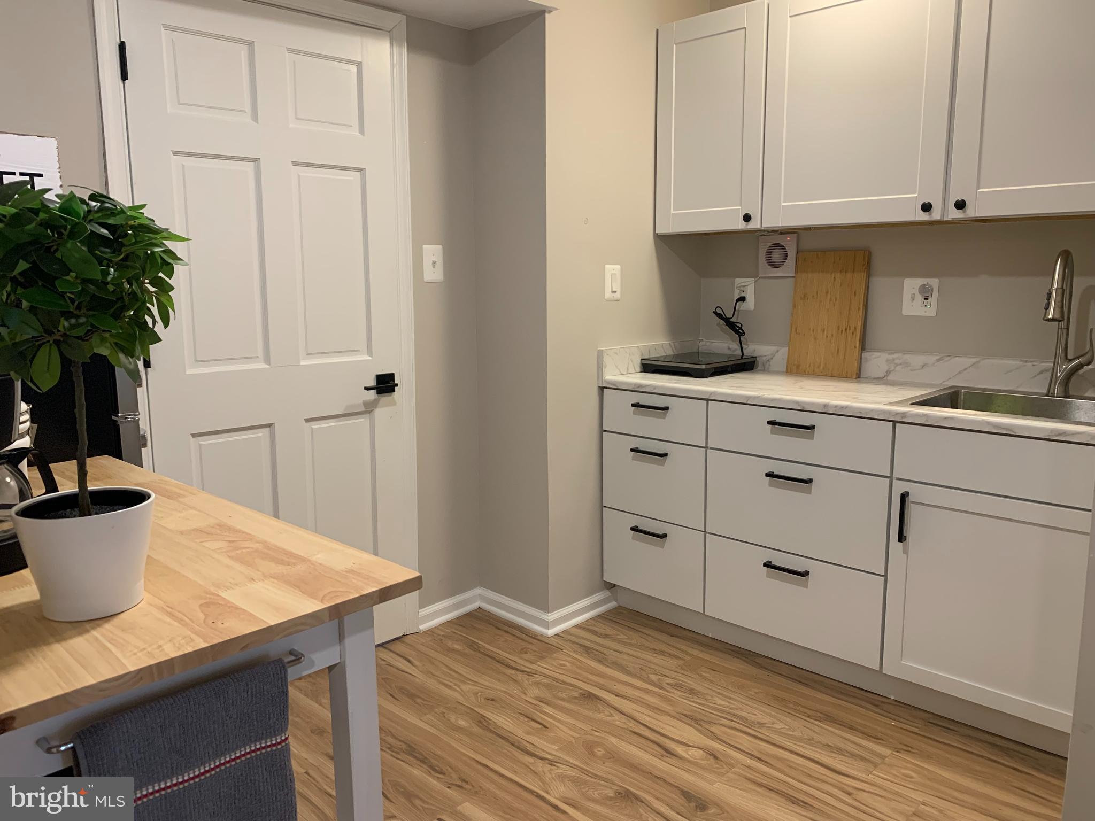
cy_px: 410
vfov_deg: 53.1
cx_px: 548
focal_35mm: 26
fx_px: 822
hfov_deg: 67.3
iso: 125
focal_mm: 4.25
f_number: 1.8
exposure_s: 1/60
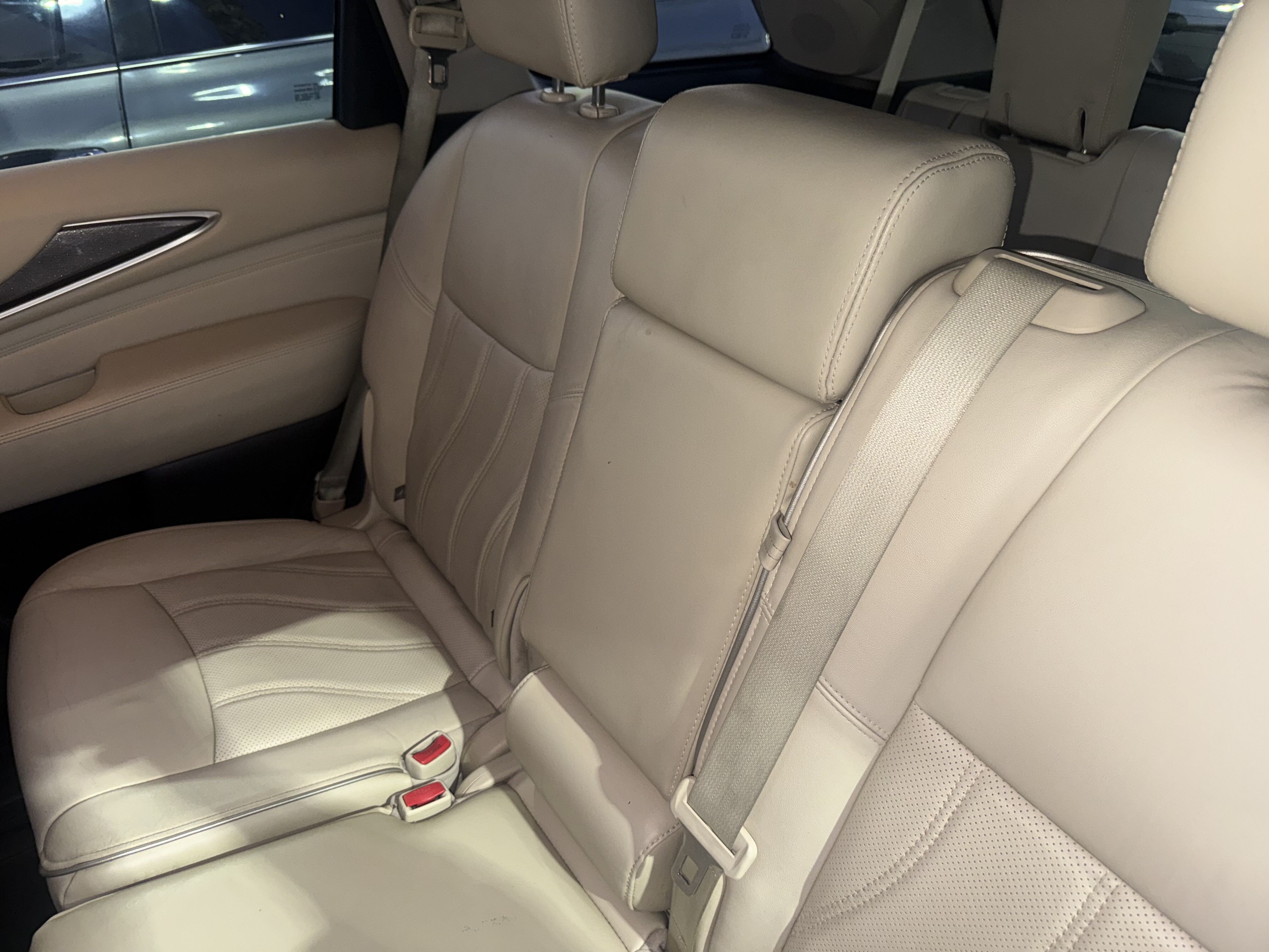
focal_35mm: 24
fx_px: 880
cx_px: 634
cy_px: 476
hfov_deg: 71.6
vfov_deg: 56.8
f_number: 1.78
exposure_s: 1/18
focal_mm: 6.76
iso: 100
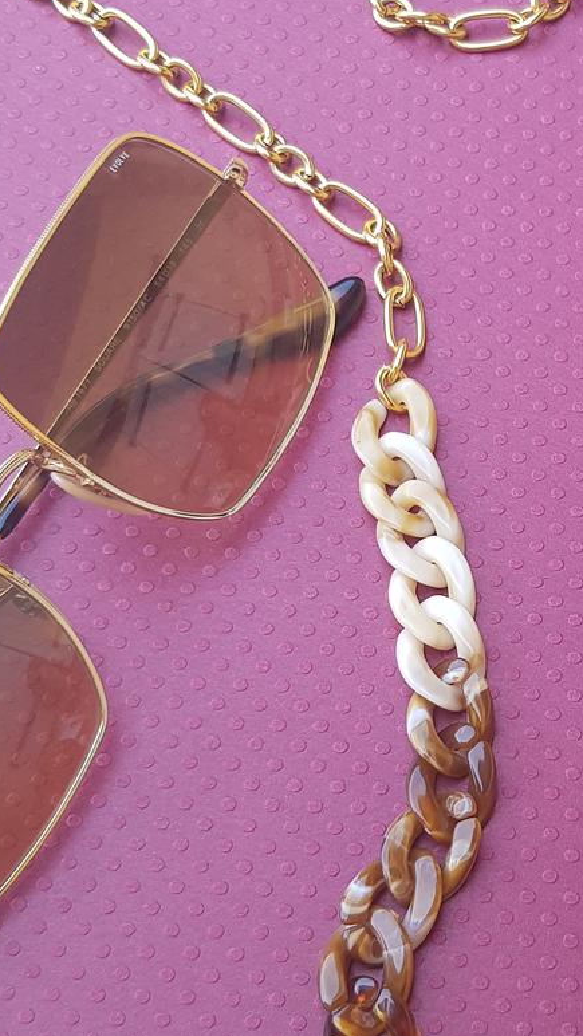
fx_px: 1209
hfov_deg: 26.2
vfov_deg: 46.4
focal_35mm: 44
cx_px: 525
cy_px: 528
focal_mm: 4.2
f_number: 1.7
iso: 40
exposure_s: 1/146
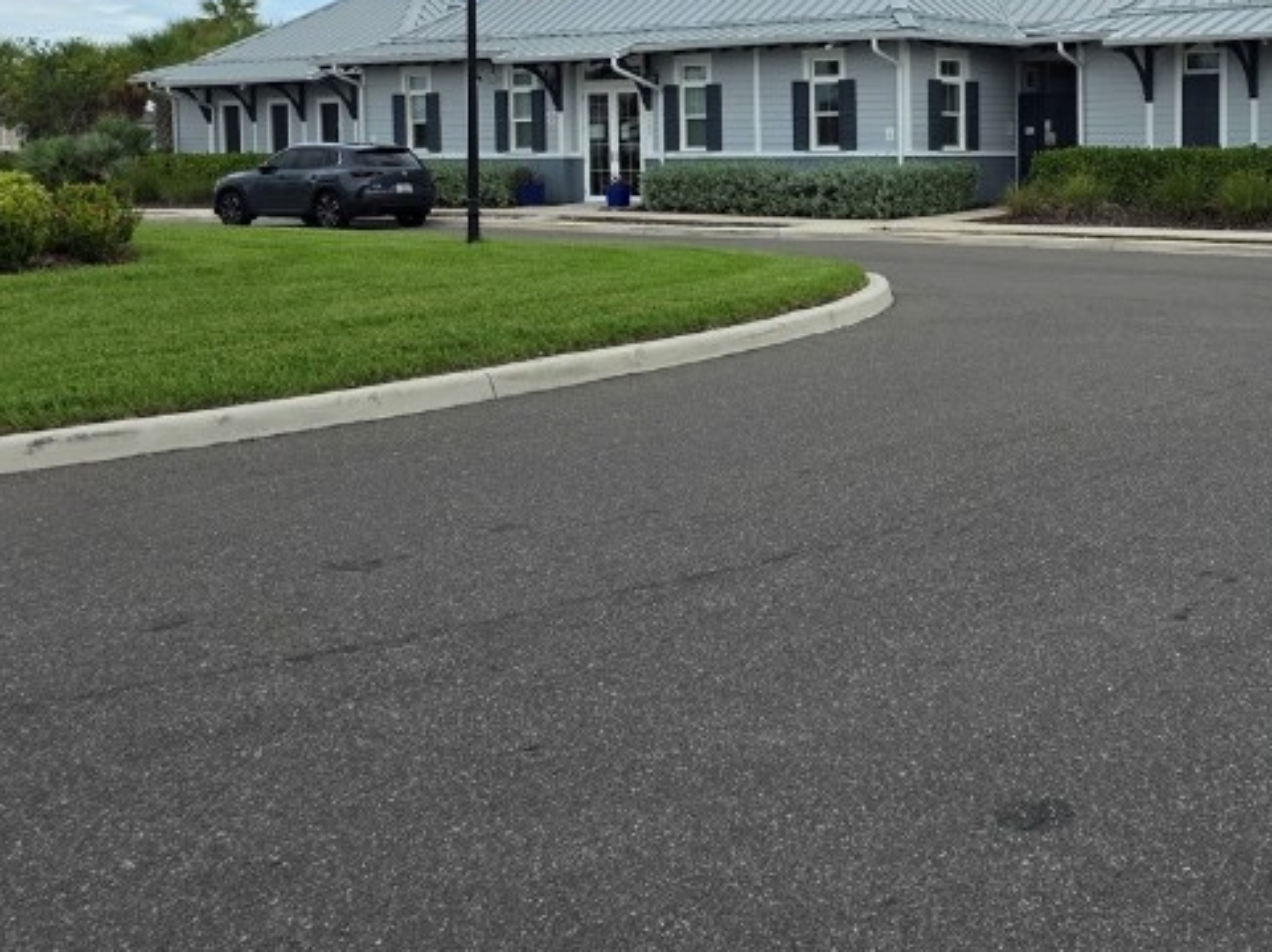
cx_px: 1071
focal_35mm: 49
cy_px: 257
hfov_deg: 37.1
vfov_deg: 29.2
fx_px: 1799
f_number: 1.7
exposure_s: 1/5153
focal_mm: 6.25
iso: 80
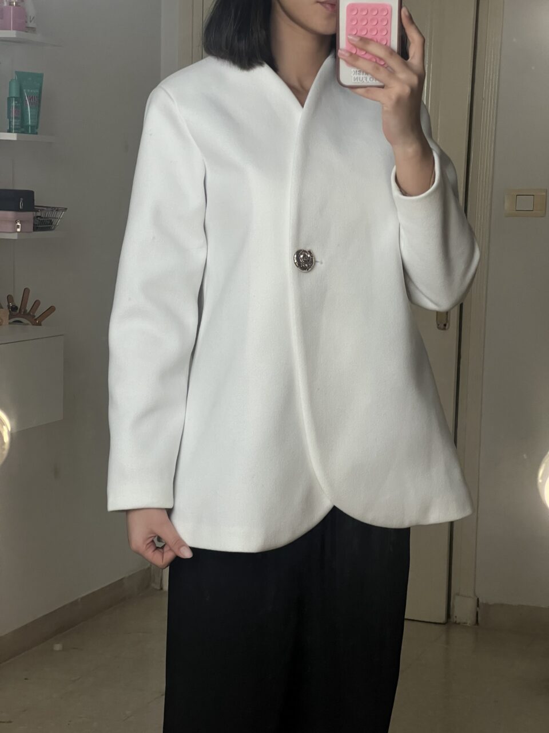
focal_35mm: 77
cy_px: 366
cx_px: 274
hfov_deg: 19.1
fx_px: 1628
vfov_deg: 25.3
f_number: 2.8
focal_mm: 9
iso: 160
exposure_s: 1/50
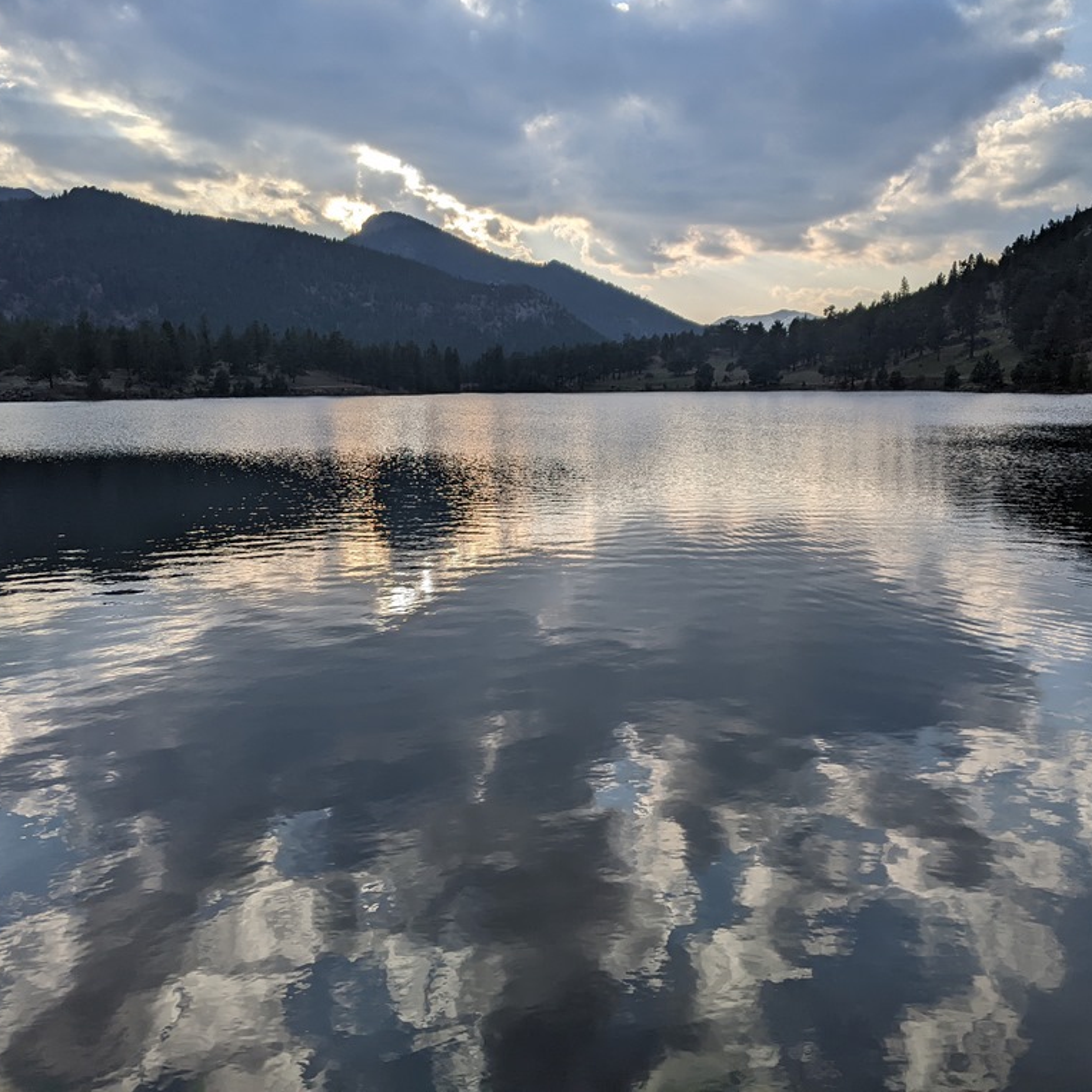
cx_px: 619
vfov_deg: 51.1
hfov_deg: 51.0
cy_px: 545
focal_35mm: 32
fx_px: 1142
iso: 51
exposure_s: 1/4695
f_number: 1.8
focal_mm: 4.44
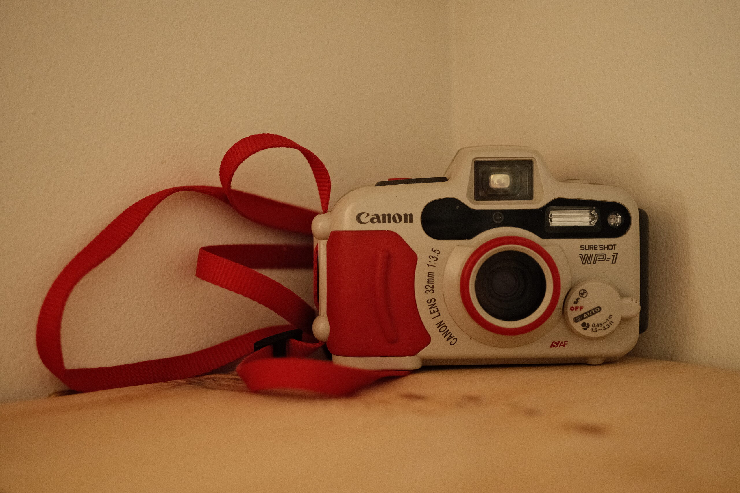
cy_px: 246
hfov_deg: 41.1
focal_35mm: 48
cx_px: 370
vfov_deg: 28.1
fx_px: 987
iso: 2500
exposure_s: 1/105
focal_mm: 32
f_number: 1.8
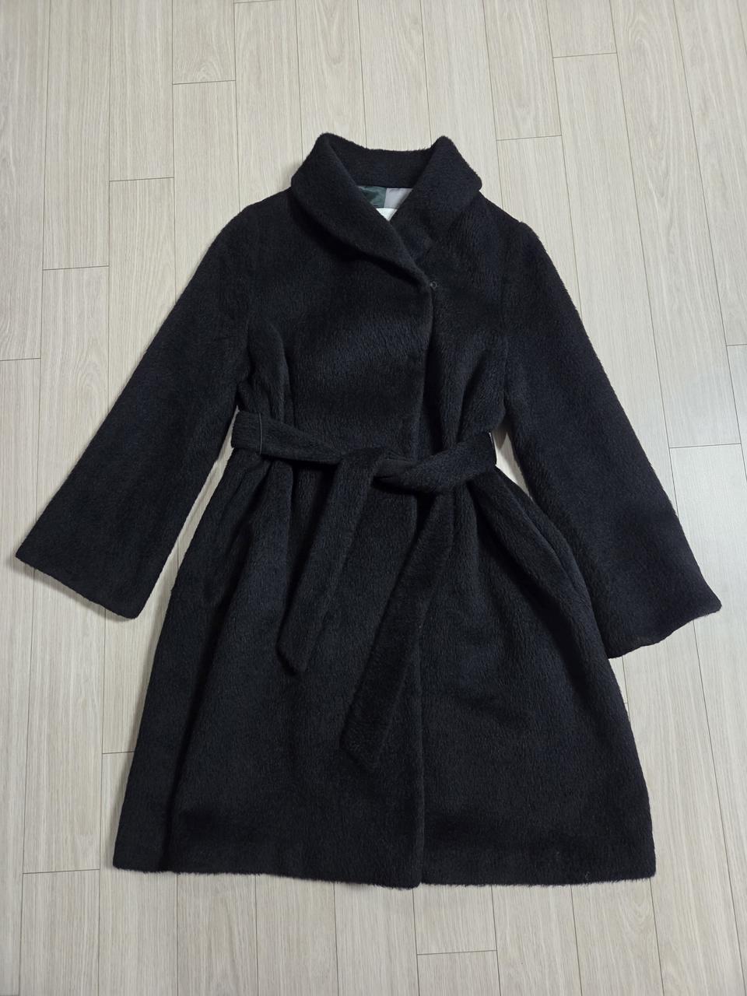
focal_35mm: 23
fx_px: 662
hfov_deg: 58.9
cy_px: 498
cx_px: 374
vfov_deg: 73.9
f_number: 1.8
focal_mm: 5.4
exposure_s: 1/120
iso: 640
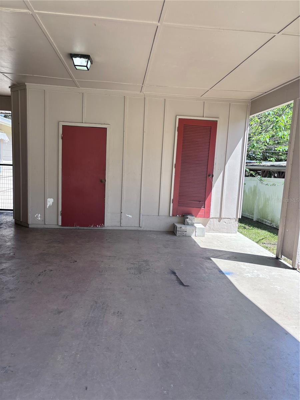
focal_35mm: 26
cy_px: 200
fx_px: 300
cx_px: 150
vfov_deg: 67.3
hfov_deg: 53.1
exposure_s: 1/649
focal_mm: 5.96
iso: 50
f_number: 1.6
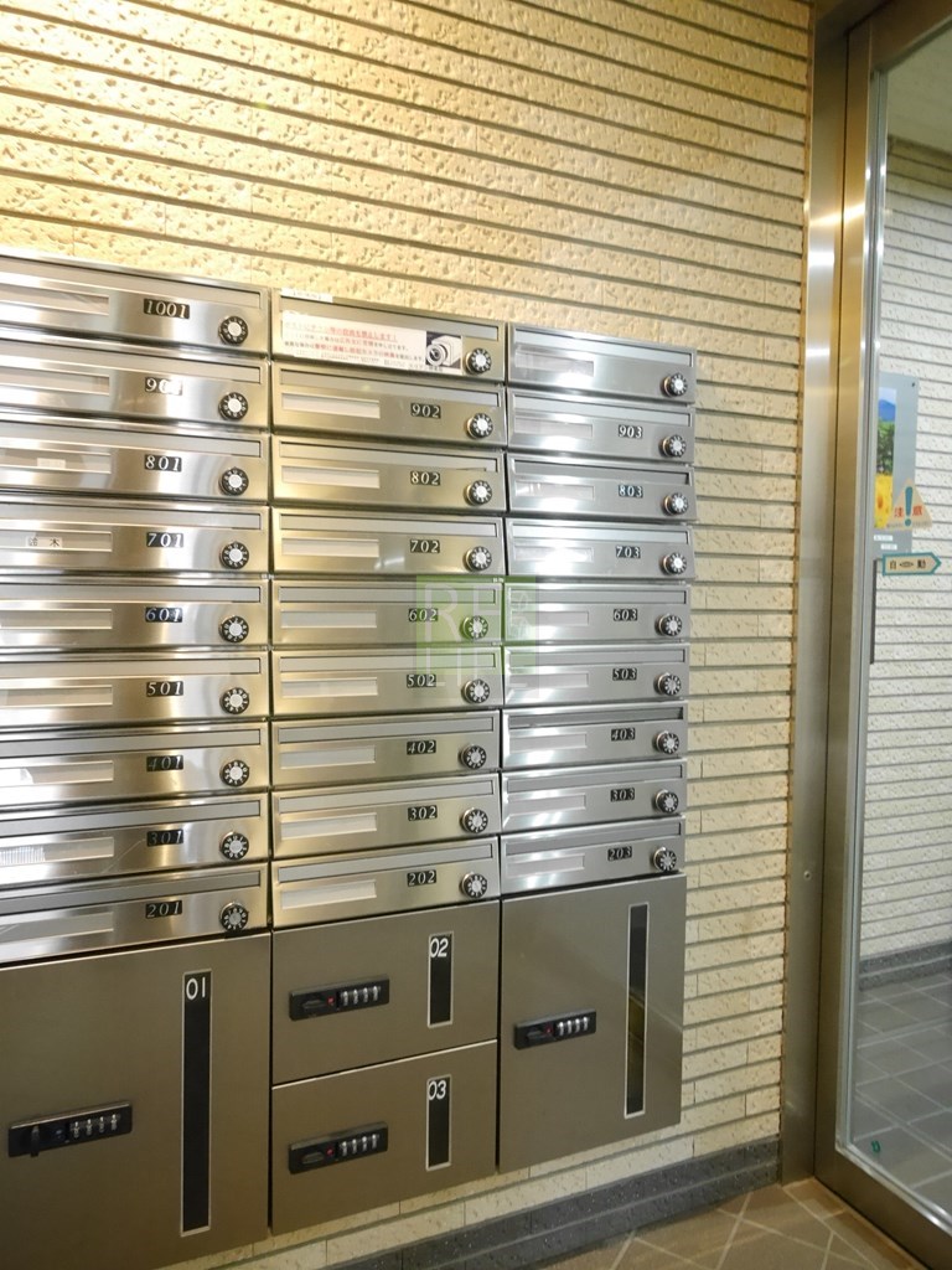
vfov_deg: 71.6
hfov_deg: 56.8
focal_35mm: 24
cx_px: 476
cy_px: 635
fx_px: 880
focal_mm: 12
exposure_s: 1/25
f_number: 4
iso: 3200
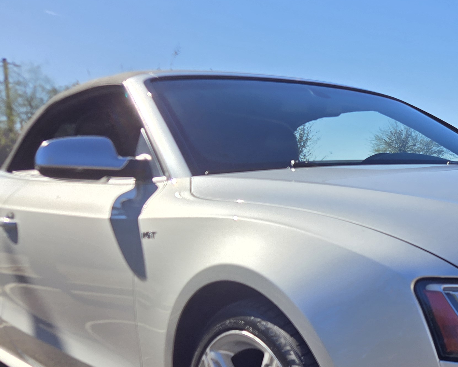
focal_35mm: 54
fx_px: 732
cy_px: 283
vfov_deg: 27.6
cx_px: 437
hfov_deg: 32.5
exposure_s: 1/2259
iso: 25
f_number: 1.8
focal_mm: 5.4
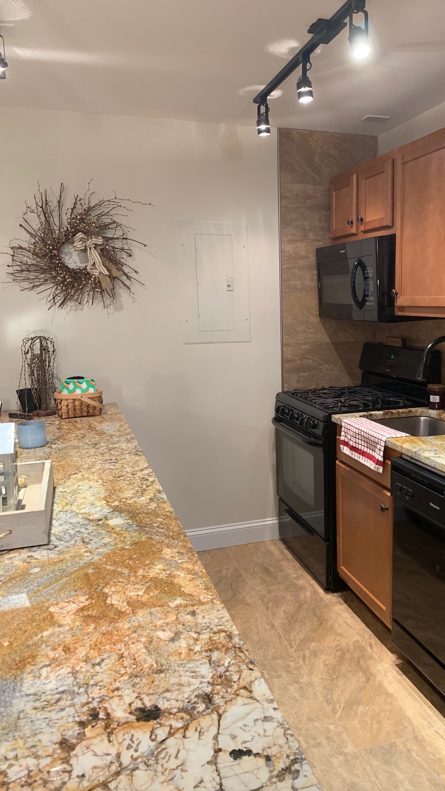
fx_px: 608
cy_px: 404
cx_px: 301
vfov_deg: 66.1
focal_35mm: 29
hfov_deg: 39.7
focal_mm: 4.25
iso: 320
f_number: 1.8
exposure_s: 1/60
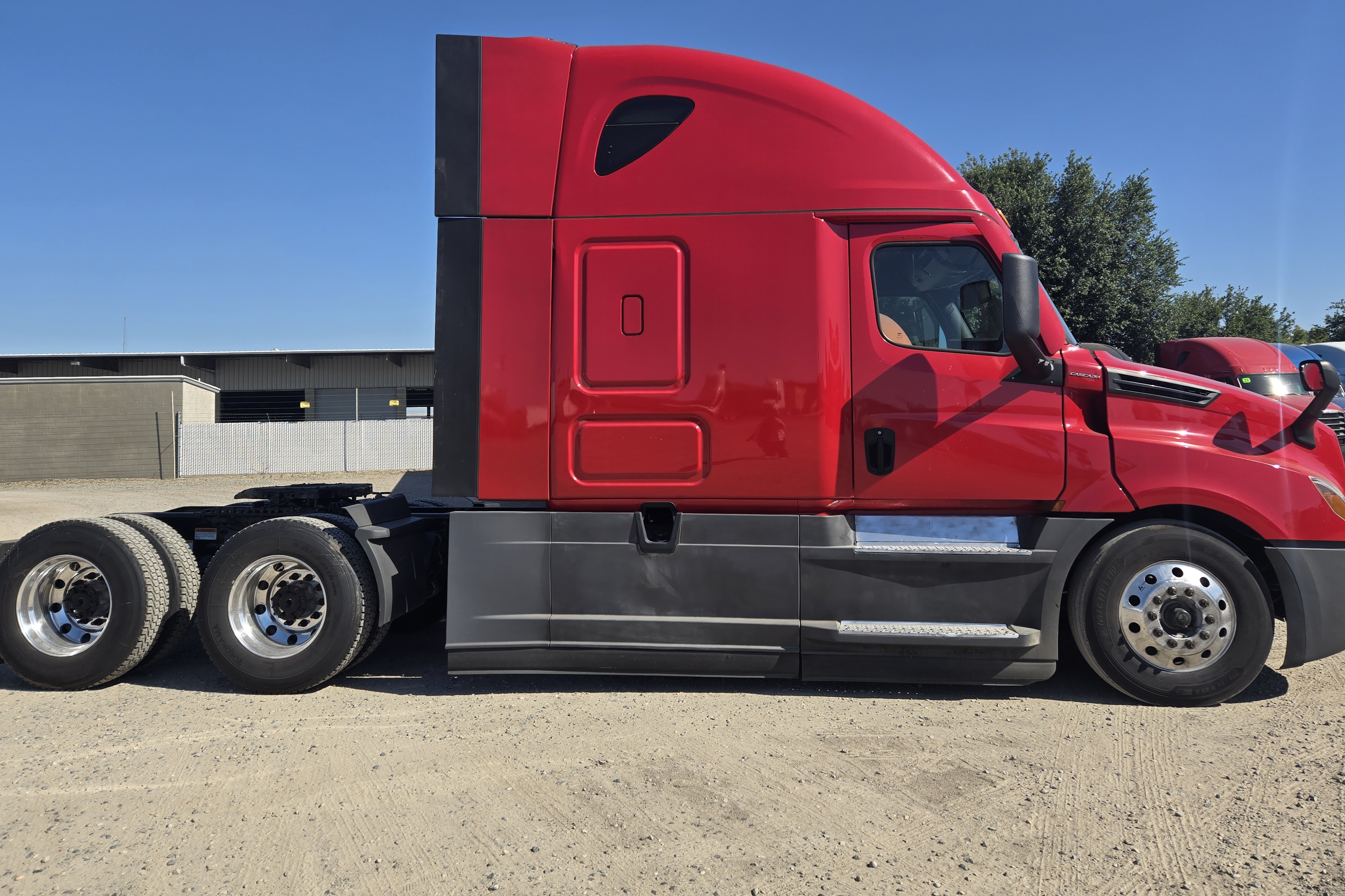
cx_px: 672
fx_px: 971
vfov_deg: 49.4
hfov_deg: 69.4
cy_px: 388
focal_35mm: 26
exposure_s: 1/2094
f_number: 1.8
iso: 25
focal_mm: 5.4
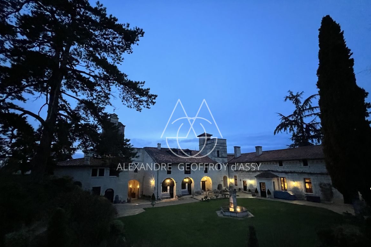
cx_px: 189
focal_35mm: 14
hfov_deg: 104.2
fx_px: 144
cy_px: 142
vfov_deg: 80.7
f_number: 1.8
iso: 800
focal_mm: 1.57
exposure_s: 1/50
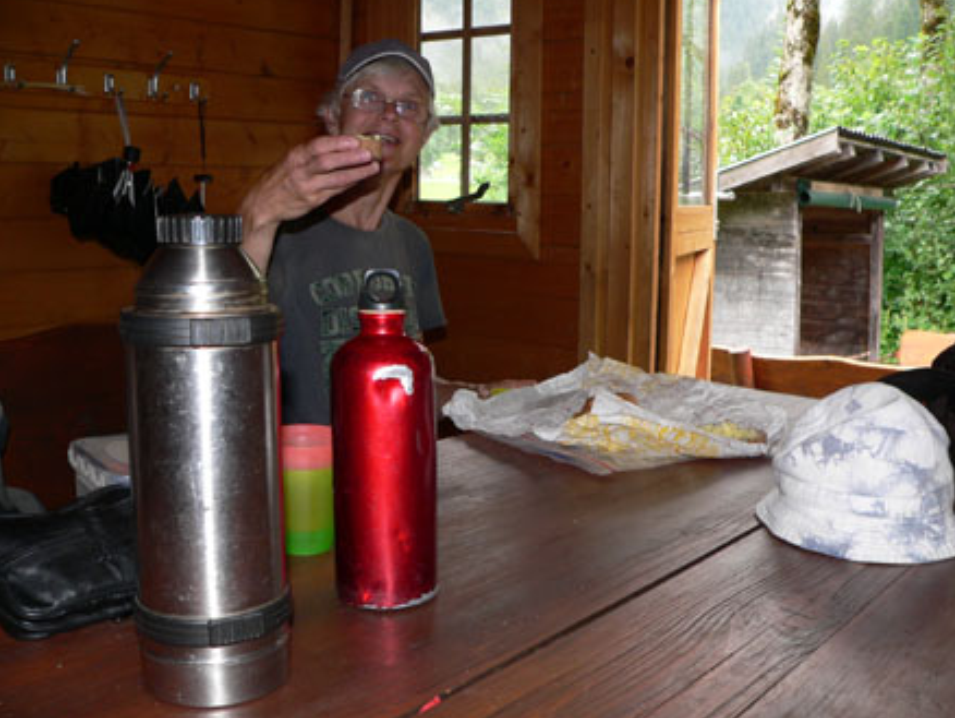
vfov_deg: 38.7
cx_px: 488
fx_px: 1021
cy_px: 356
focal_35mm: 37
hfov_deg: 50.1
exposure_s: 1/60
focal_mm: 6
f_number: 2.8
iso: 100
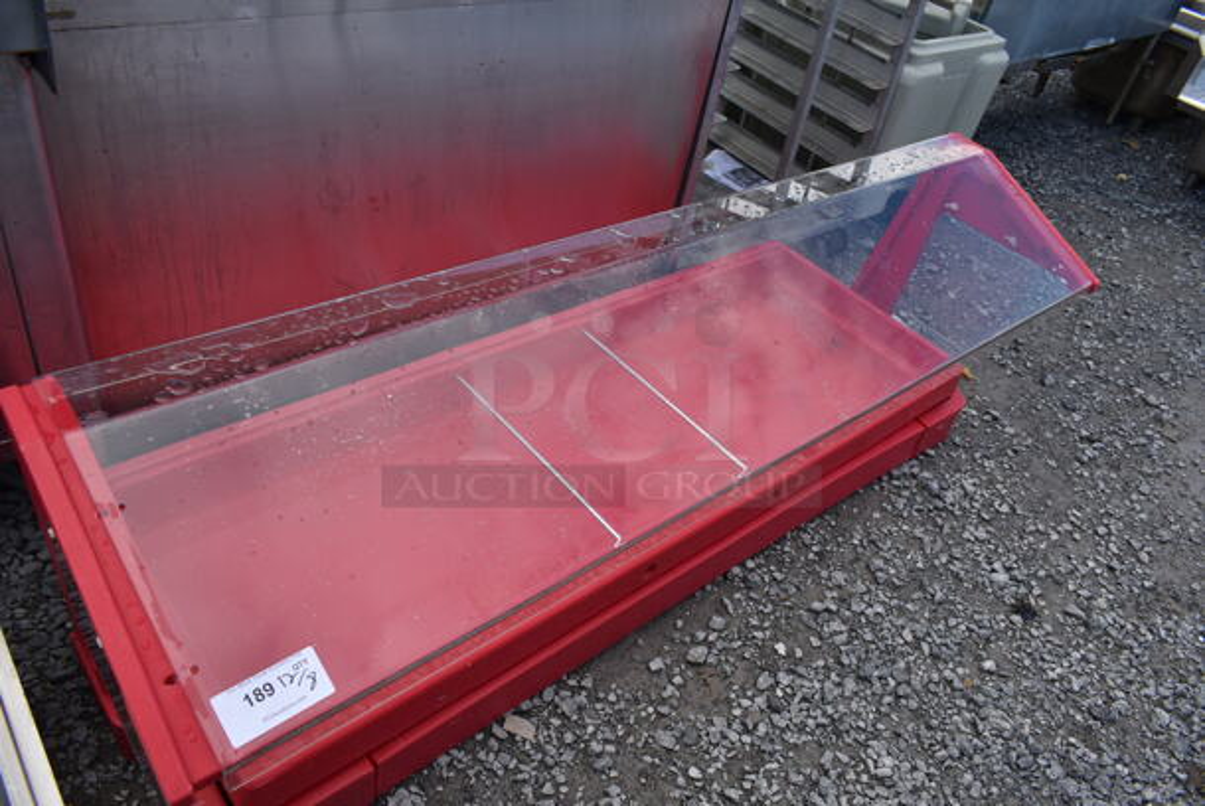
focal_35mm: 27
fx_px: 905
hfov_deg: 67.3
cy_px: 403
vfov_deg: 48.0
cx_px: 602
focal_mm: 18
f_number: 6.3
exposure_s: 1/160
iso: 100
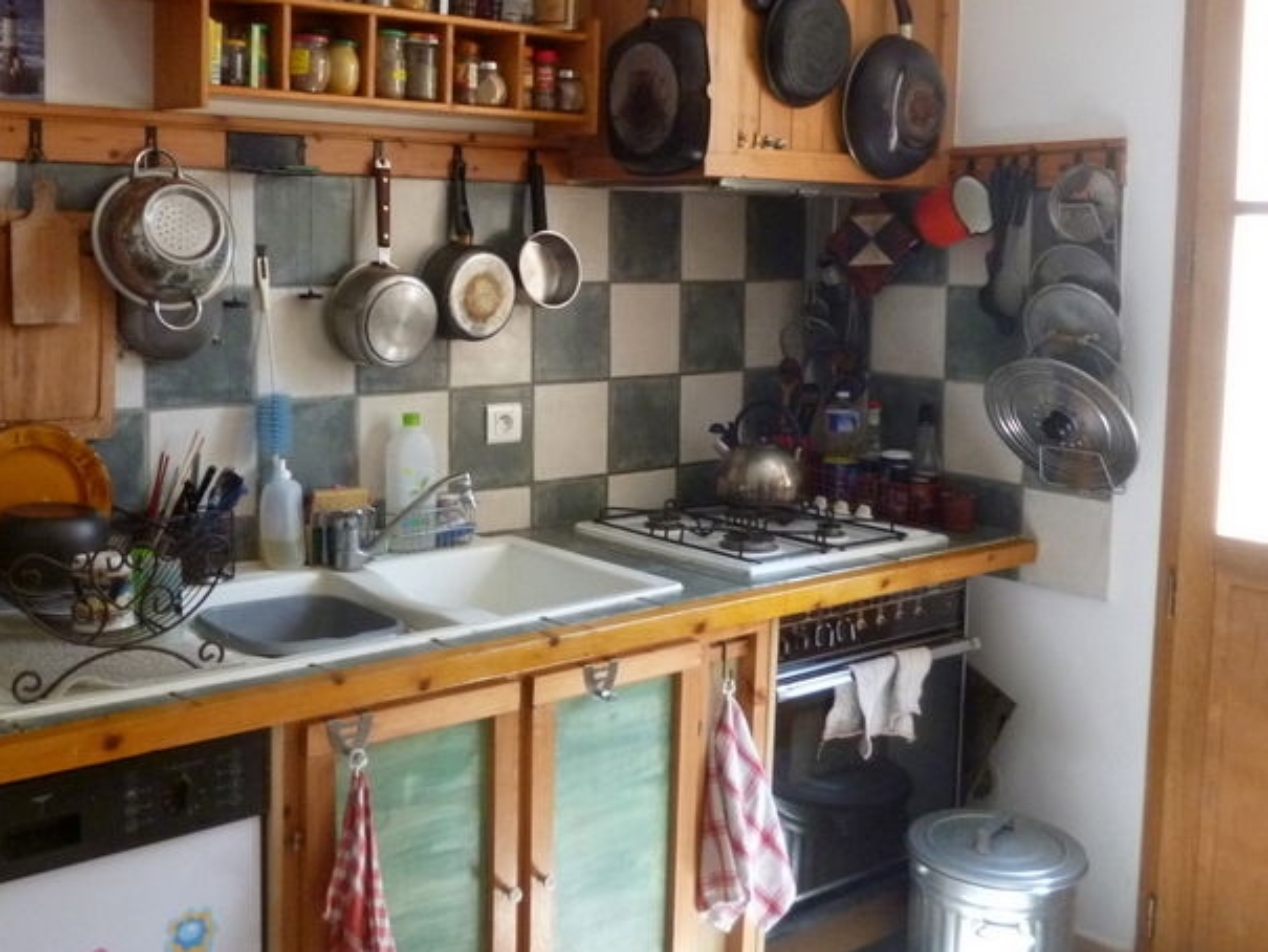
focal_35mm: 37
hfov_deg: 50.0
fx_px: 1356
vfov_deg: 38.4
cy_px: 359
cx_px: 564
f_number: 3.1
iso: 400
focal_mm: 5
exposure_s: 1/60
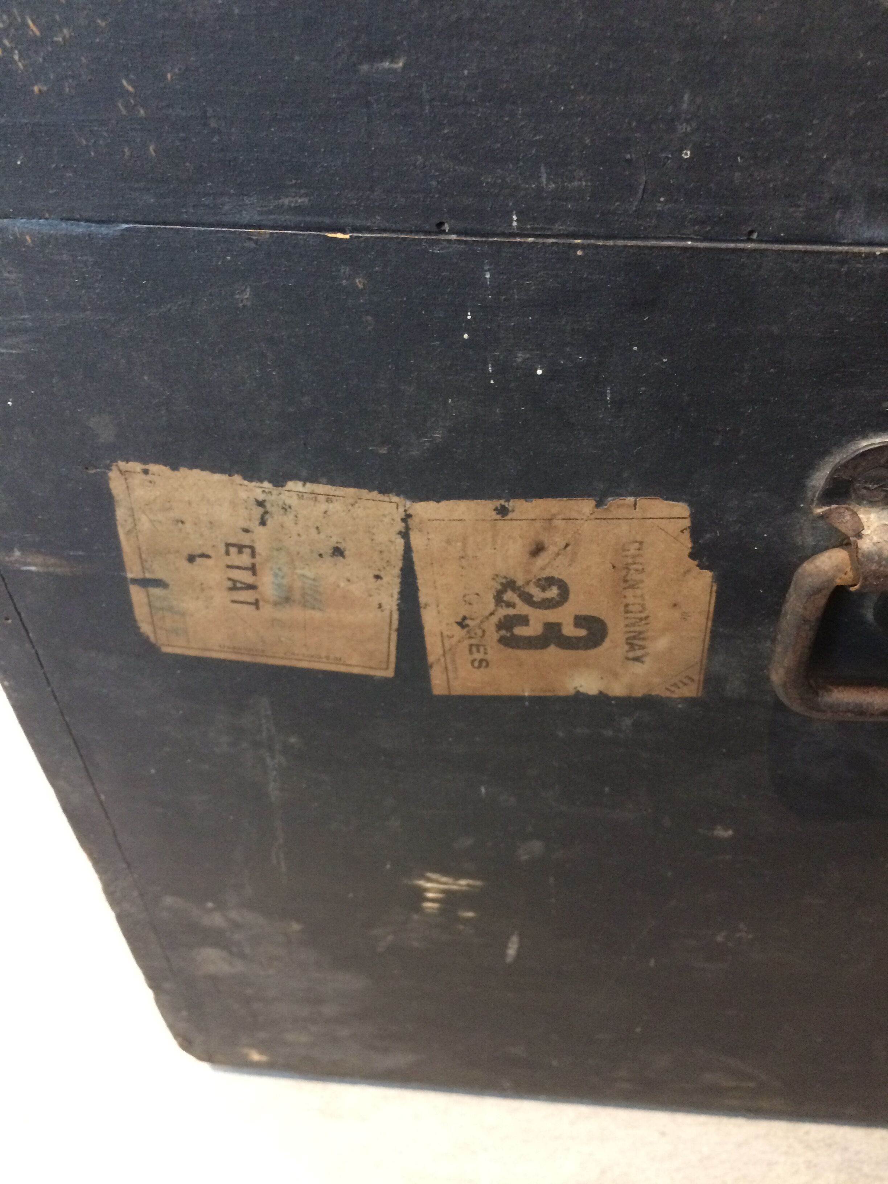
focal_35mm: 29
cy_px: 592
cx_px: 444
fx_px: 992
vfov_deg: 61.7
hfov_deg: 48.2
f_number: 2.2
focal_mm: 4.15
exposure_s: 1/17
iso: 320
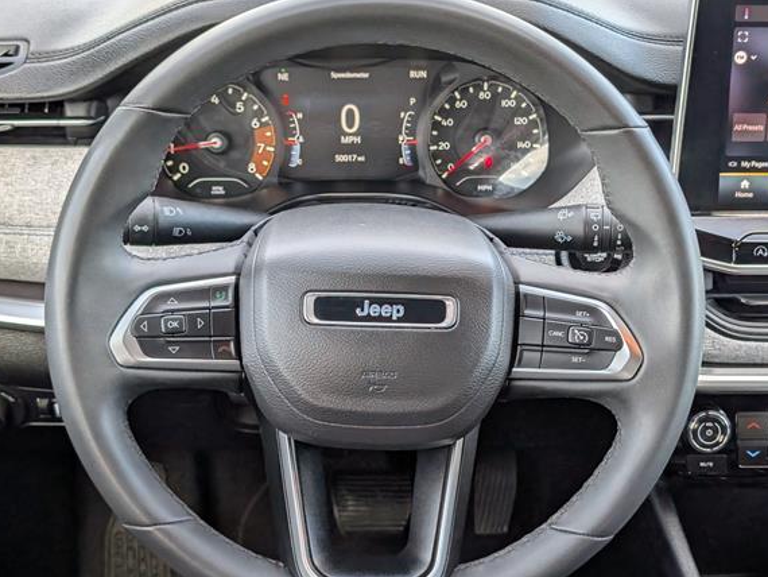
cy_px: 299
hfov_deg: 34.9
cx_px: 353
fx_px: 1221
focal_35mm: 55
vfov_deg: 26.6
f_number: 1.68
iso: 213
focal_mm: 6.9
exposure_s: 1/667
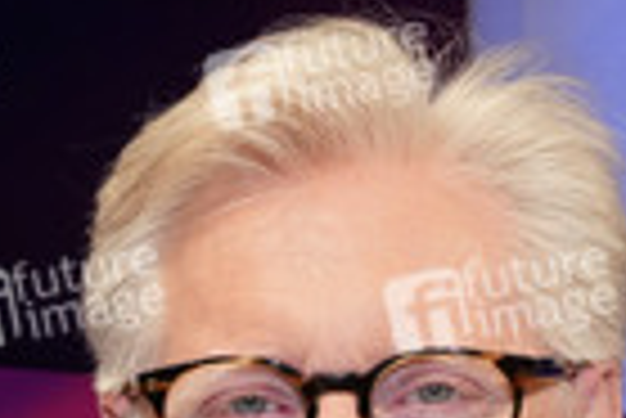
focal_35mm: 107
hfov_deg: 19.1
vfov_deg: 12.2
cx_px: 381
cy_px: 638
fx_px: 1863
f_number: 5.6
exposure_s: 1/125
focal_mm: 33
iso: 2000
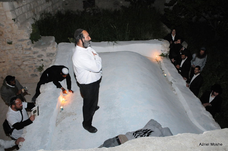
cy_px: 76
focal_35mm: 28
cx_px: 114
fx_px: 180
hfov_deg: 64.6
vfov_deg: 45.6
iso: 3200
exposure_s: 1/60
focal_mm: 19
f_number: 4.5
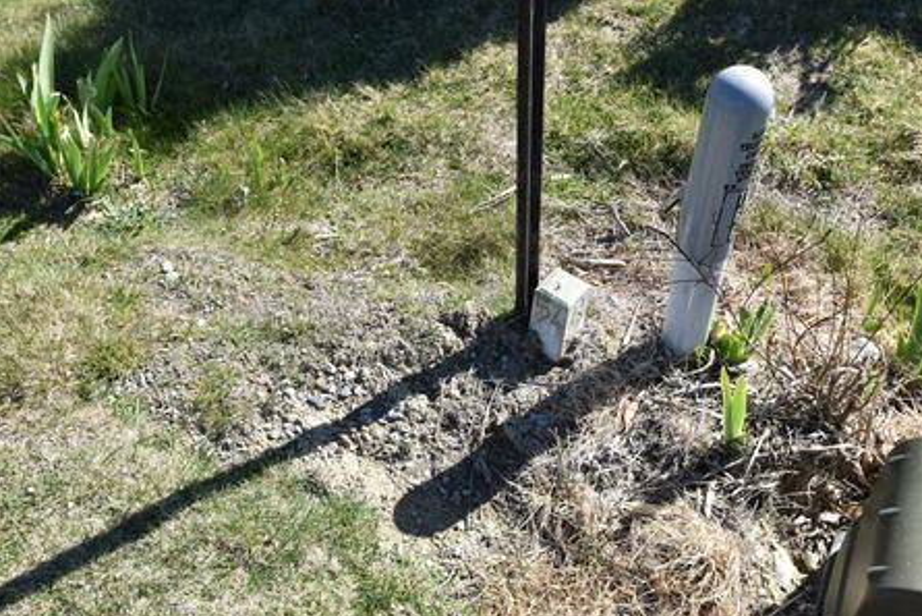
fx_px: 973
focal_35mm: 38
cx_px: 452
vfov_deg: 35.1
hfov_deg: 50.7
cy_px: 323
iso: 200
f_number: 9
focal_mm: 24
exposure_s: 1/320
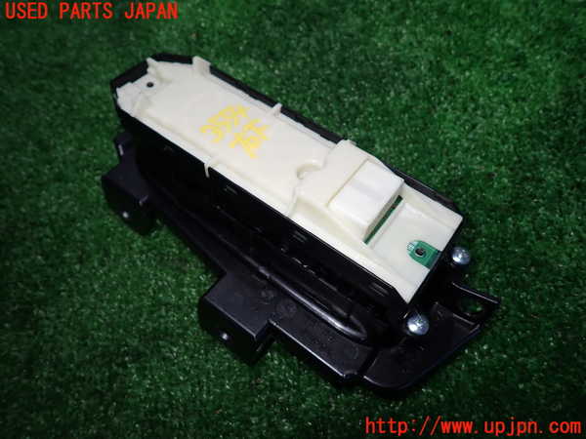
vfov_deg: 54.9
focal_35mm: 25
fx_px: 423
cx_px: 293
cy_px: 220
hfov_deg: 69.4
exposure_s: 1/60
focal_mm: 4.5
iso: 200
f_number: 2
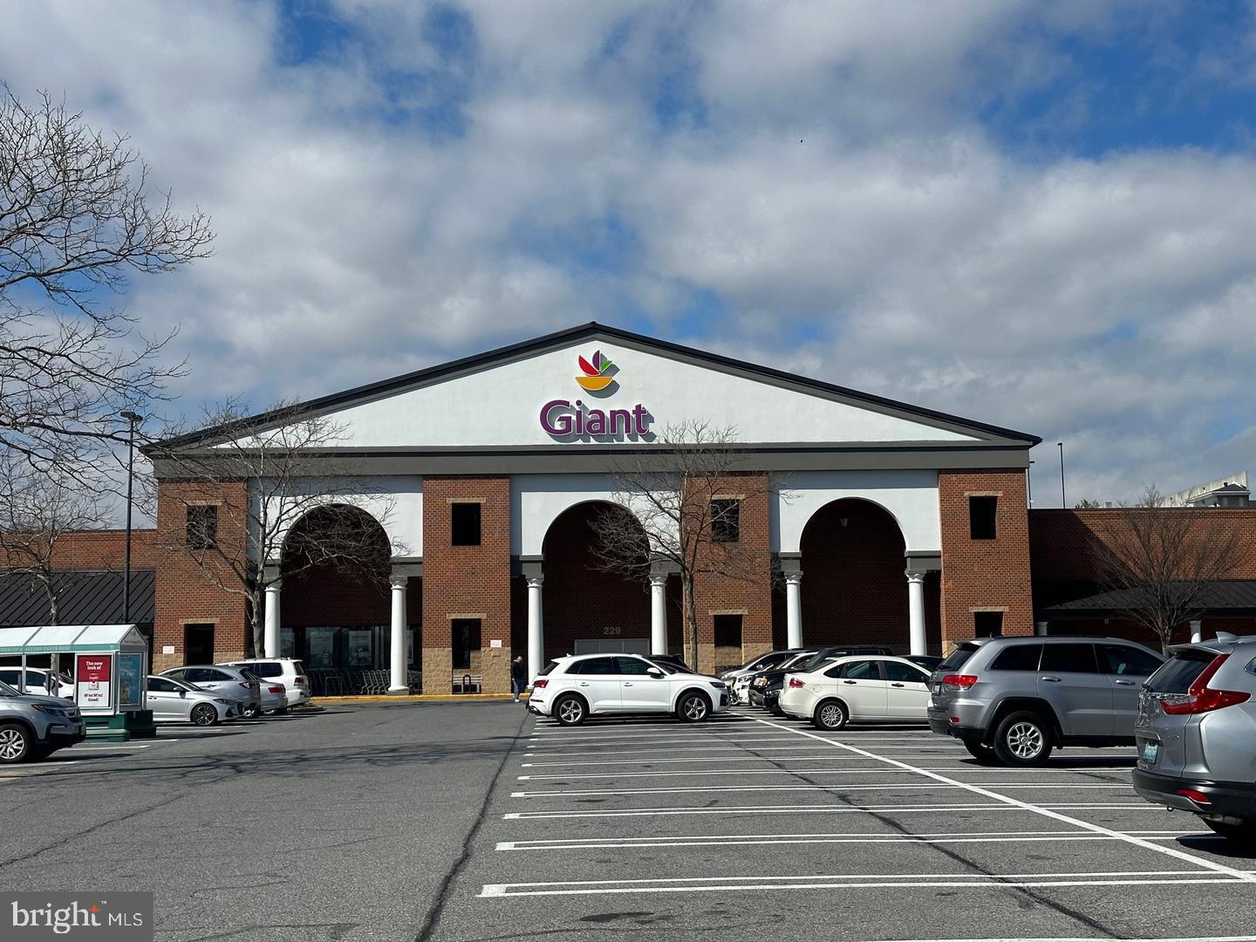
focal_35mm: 48
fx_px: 1742
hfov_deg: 39.7
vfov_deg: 30.3
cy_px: 471
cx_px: 628
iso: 64
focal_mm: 6.86
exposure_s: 1/7634
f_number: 1.78
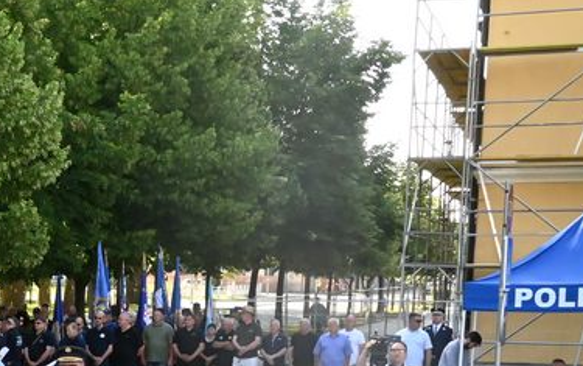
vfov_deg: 14.3
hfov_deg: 22.3
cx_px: -54
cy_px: 466
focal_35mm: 88
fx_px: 1399
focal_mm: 27
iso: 5000
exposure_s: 1/640
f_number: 13
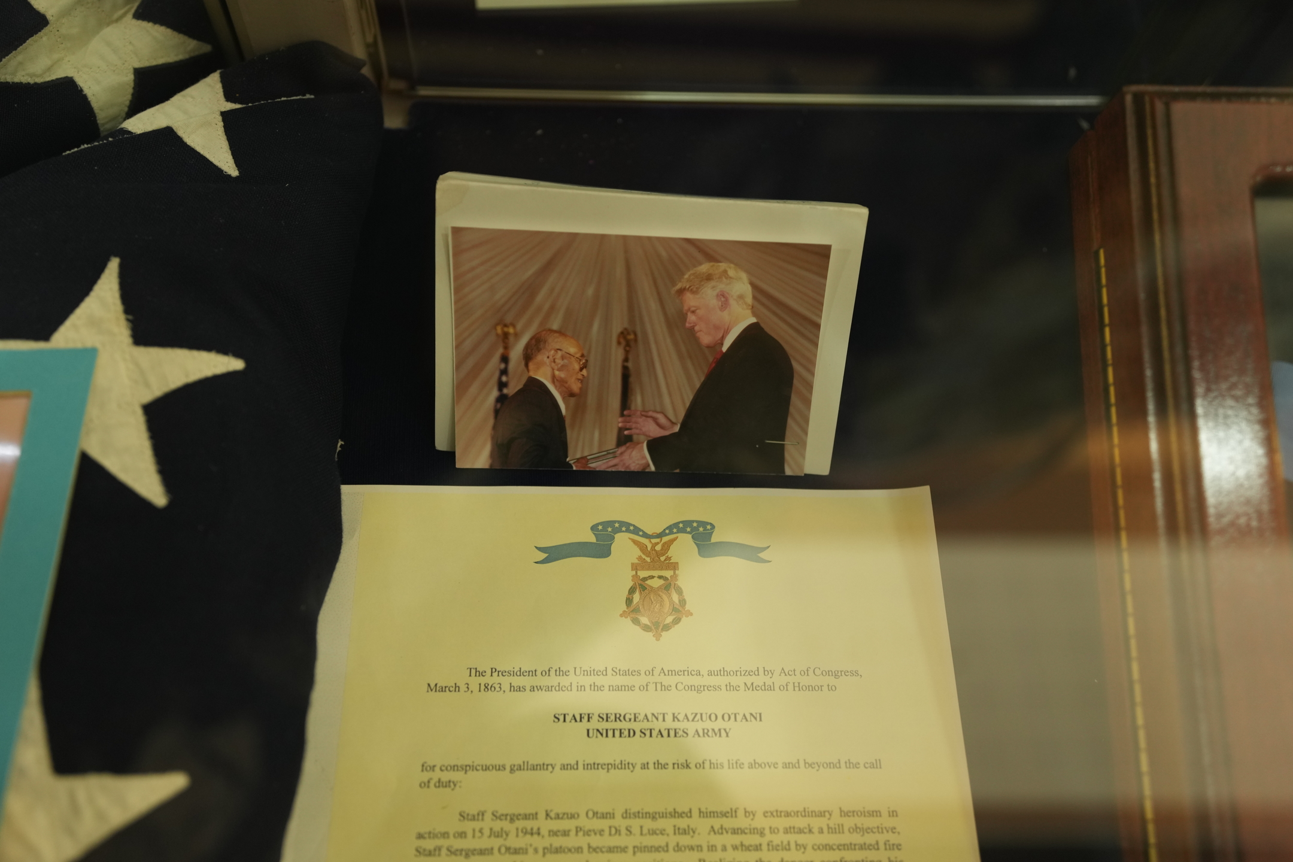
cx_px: 646
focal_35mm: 35
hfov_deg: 54.4
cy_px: 431
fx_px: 1257
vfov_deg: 37.9
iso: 1000
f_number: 2.8
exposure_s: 1/40
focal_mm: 35
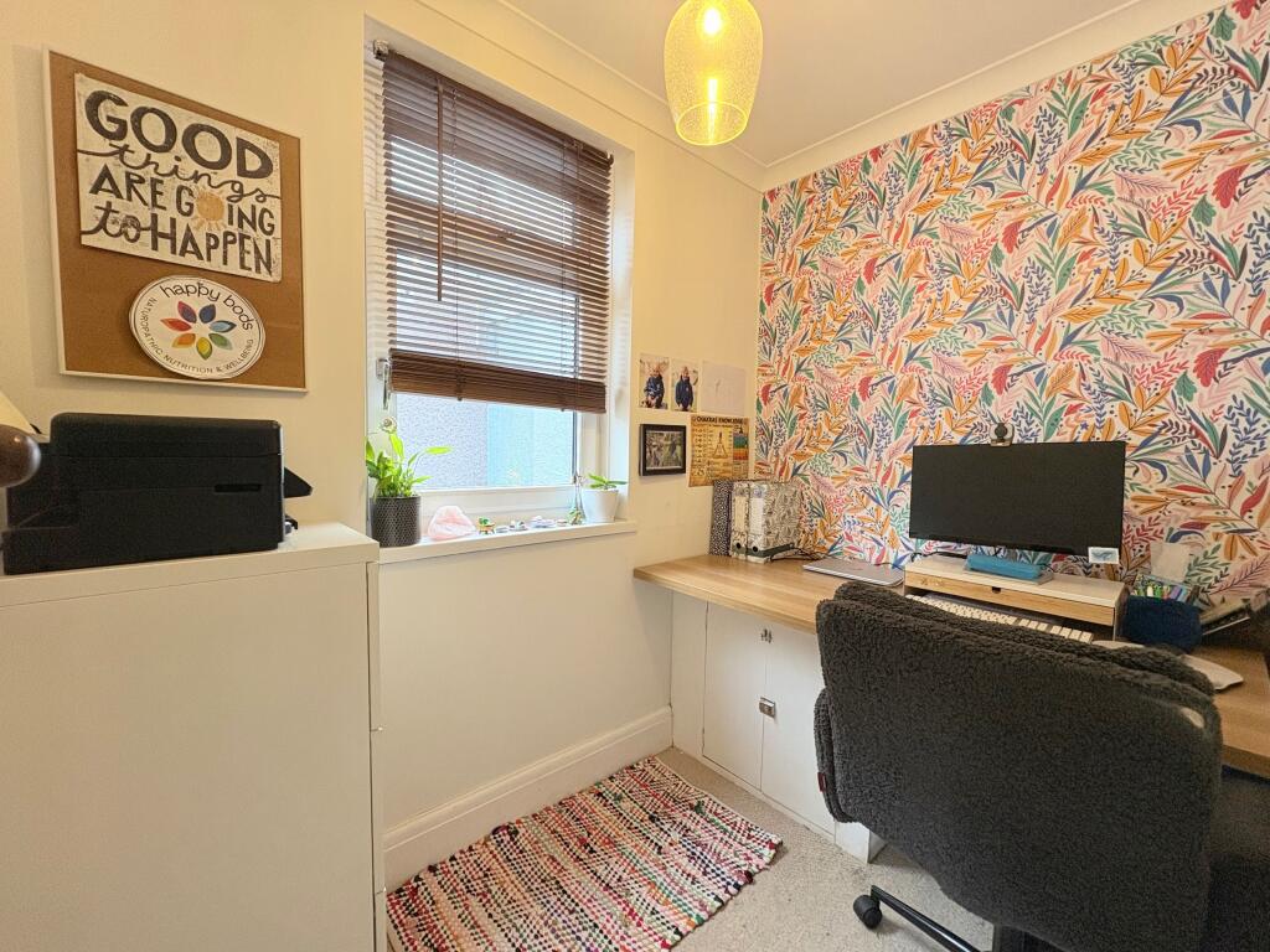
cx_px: 635
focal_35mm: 14
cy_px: 476
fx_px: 514
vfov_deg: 85.7
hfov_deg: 102.1
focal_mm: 2.22
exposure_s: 1/100
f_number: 2.2
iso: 160
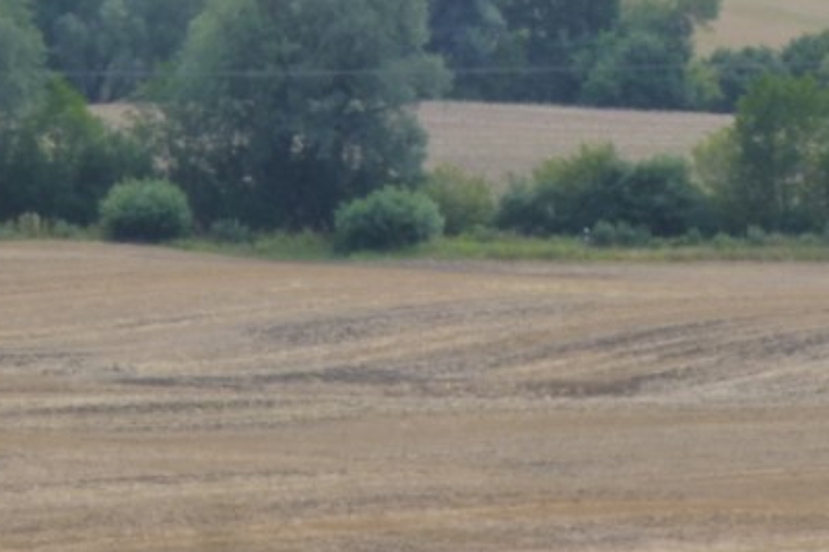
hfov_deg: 3.1
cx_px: 433
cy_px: -136
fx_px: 15243
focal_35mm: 662
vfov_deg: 2.1
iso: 160
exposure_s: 1/160
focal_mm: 45
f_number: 5.9
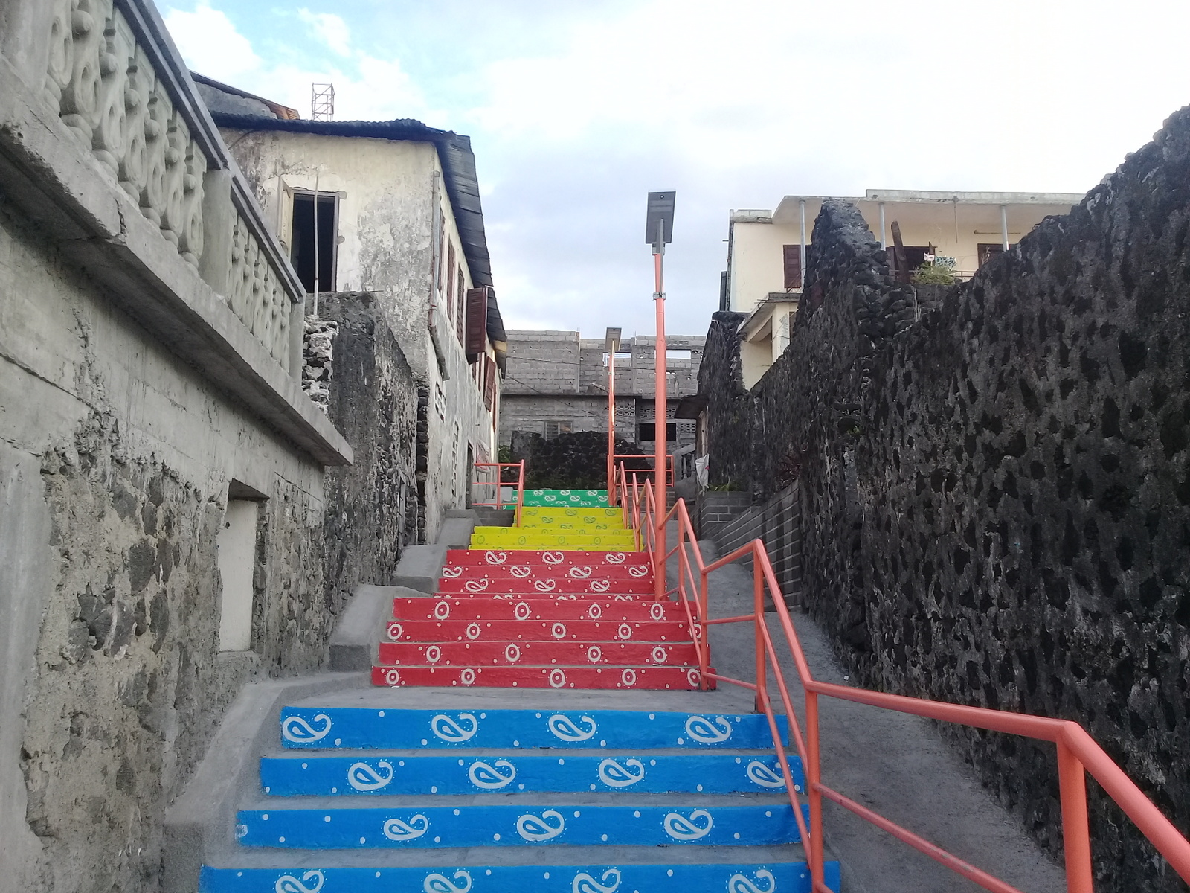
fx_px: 1066
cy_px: 446
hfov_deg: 58.4
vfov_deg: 45.4
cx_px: 595
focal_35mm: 31
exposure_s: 1/198
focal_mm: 3.3
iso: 50
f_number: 2.2
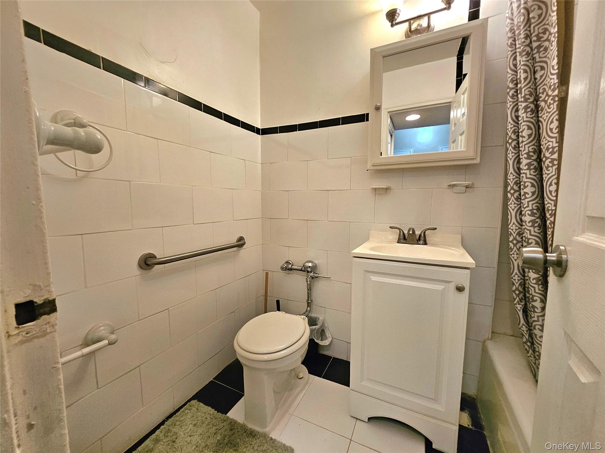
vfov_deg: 89.9
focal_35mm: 13
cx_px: 302
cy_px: 226
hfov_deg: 106.2
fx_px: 227
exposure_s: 1/60.2
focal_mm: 1.7
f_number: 2.2
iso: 200
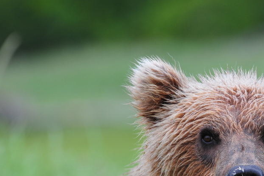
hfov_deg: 2.7
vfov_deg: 1.8
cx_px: 221
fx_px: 5541
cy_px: 163
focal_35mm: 756
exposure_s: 1/400
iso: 800
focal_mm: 400
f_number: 7.1
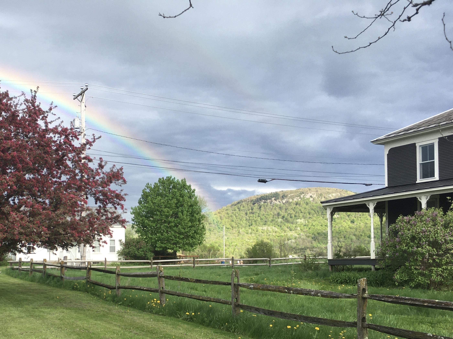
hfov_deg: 61.7
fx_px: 380
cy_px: 170
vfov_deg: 48.2
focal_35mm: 29
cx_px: 226
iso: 25
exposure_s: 1/484
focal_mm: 4.15
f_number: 2.2
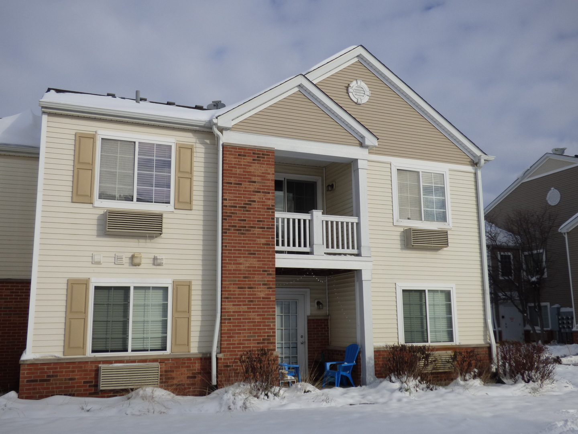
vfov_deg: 41.8
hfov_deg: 54.0
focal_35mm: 34
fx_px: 568
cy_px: 217
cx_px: 289
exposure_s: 1/2000
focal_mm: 5.97
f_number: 4
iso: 100
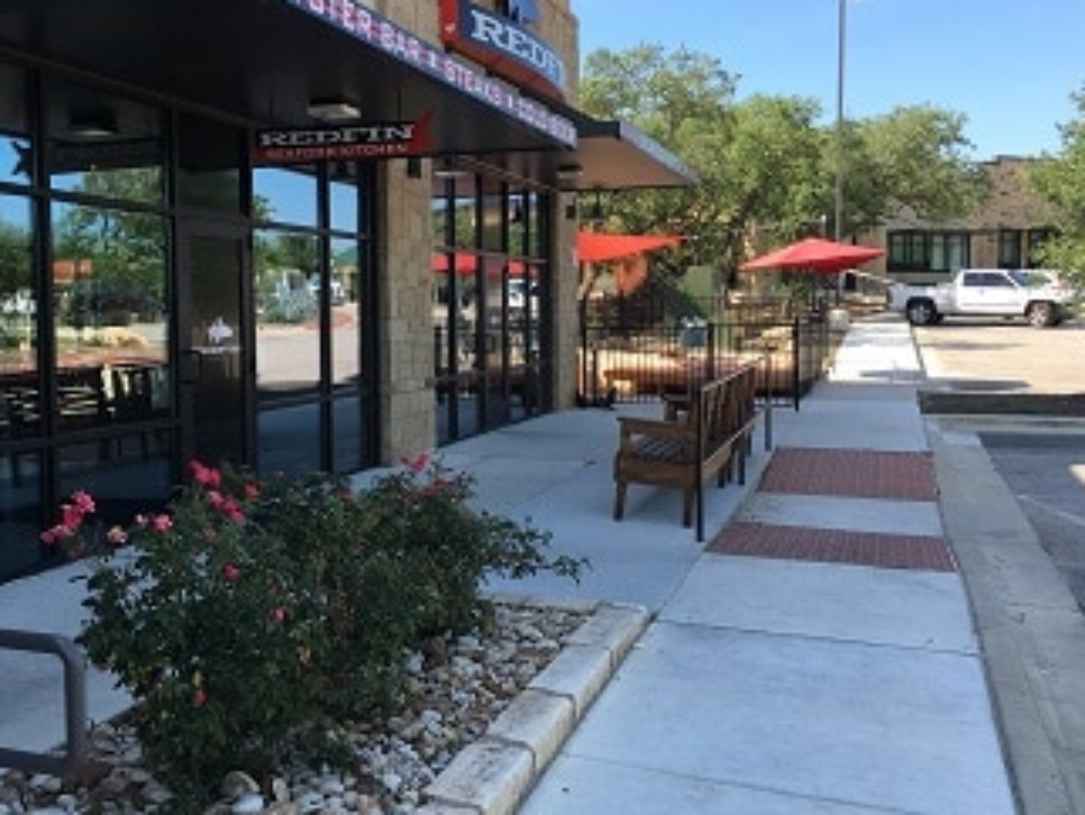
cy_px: 384
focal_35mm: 36
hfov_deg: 51.1
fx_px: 1129
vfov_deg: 39.7
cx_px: 448
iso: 25
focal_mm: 4.15
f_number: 2.2
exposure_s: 1/513
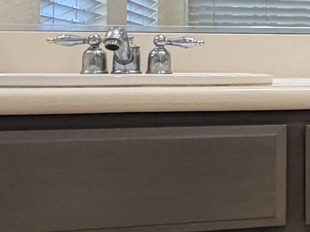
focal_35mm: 84
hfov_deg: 17.3
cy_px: 37
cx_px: 610
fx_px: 752
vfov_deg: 17.4
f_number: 2.2
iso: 200
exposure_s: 1/120
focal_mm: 2.22
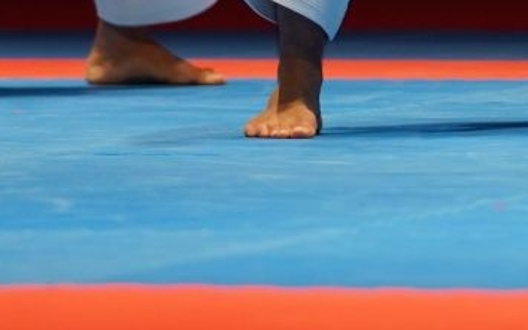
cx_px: 756
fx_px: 8271
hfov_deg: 3.6
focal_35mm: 575
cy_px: -302
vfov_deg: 2.3
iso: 800
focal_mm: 111
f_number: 2.8
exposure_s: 1/500
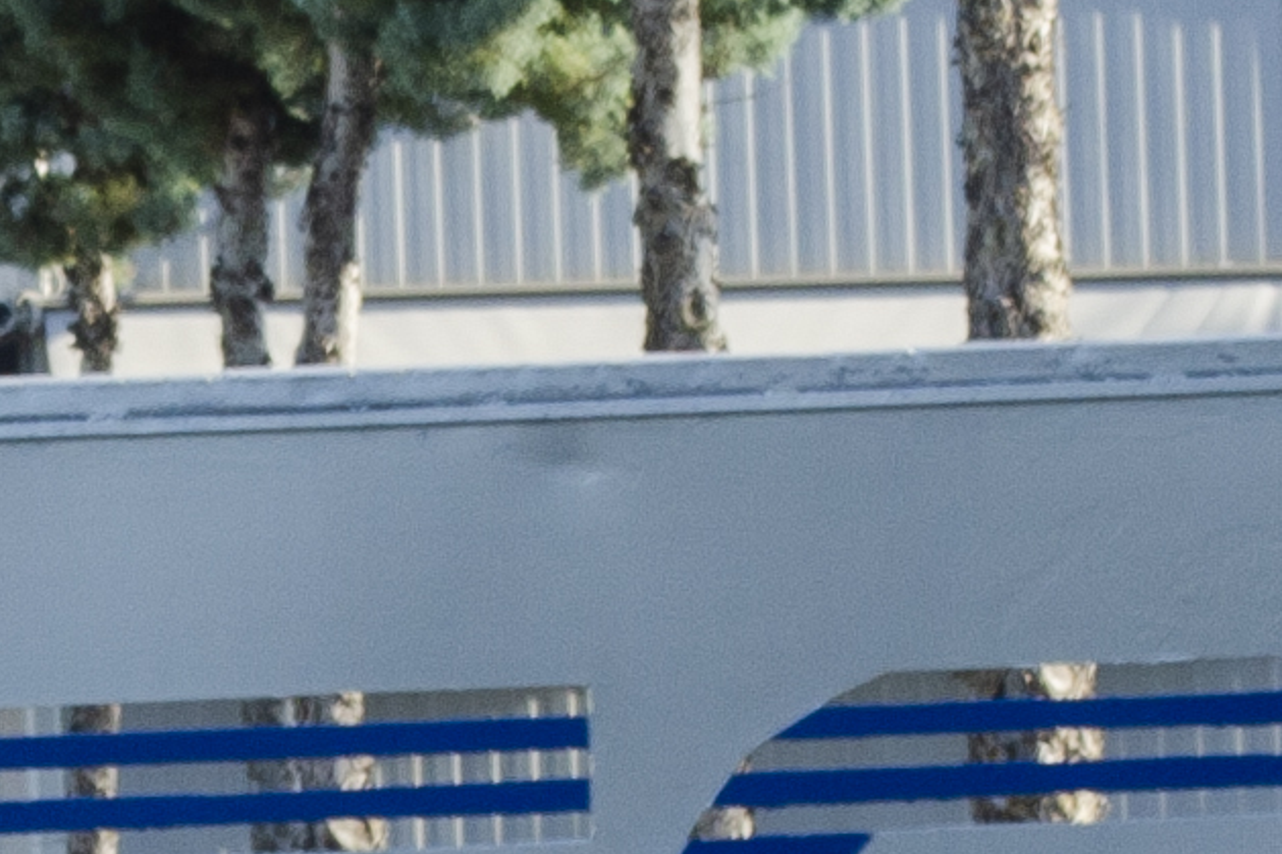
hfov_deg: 3.6
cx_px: -742
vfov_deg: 2.4
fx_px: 20043
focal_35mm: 563
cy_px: 1046
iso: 100
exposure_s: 1/100
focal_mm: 48
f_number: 10
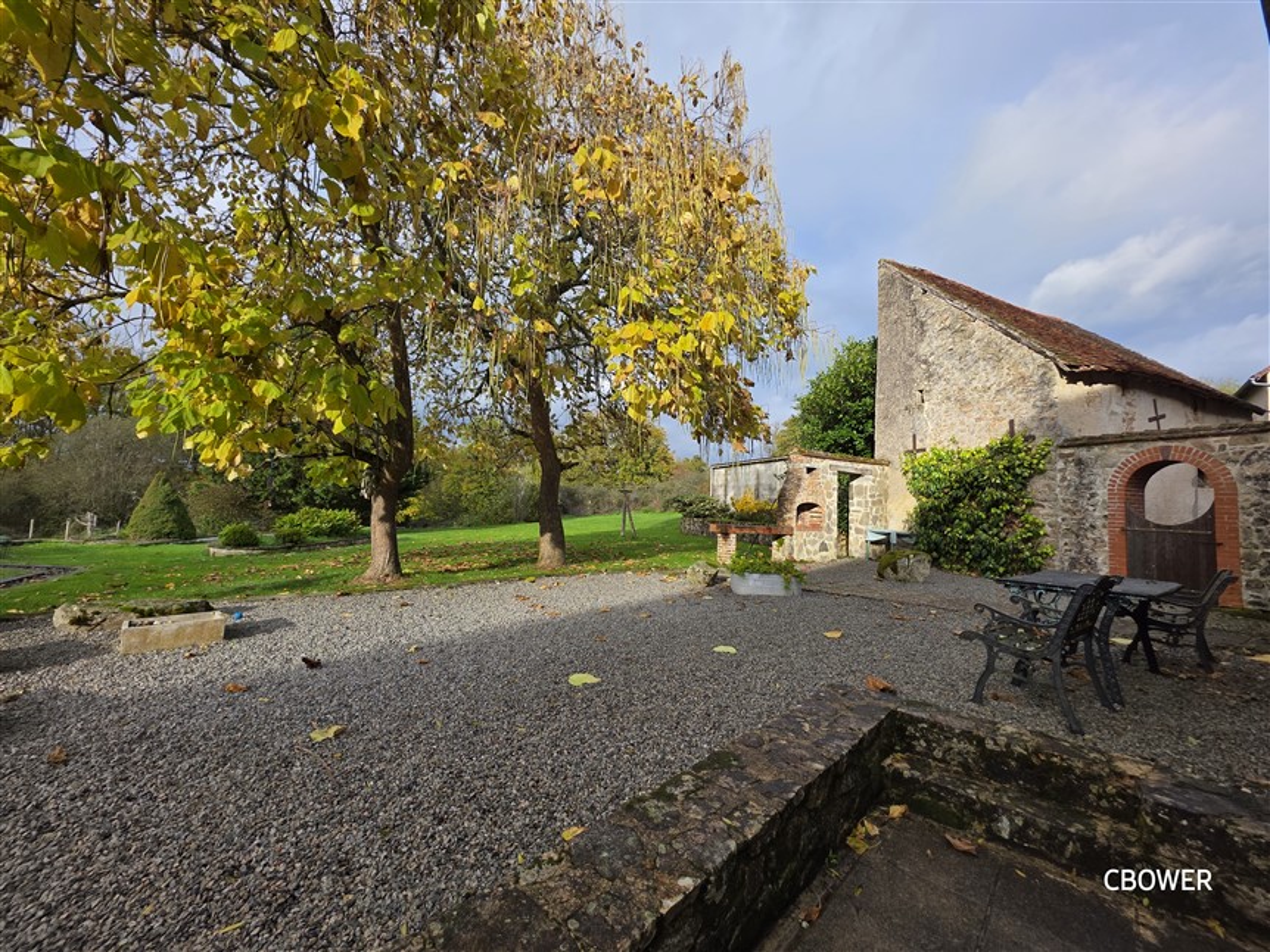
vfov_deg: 89.9
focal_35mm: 13
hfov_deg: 106.2
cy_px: 476
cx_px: 635
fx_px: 477
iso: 40
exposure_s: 1/692
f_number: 1.9
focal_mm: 2.2
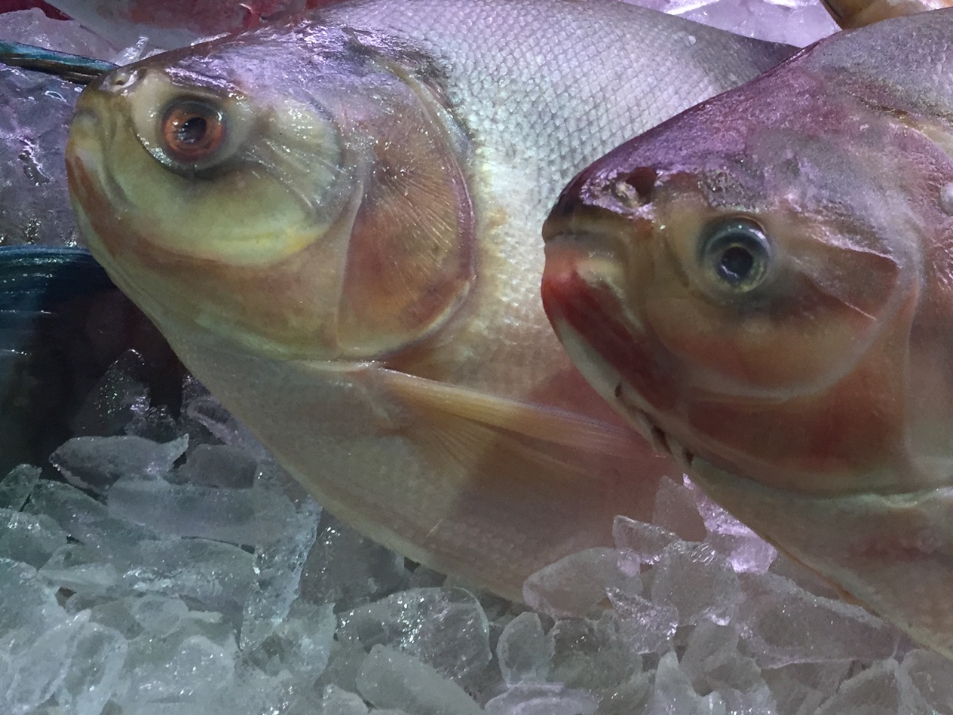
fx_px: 1294
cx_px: 679
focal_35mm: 47
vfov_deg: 30.7
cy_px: 253
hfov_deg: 39.6
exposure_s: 1/30
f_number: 2.2
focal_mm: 4.15
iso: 50
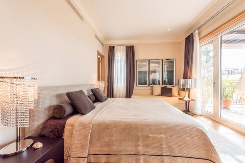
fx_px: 95
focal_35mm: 14
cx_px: 122
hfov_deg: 104.3
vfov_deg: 81.2
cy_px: 82
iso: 100
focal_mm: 14
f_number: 5.6
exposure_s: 1/60
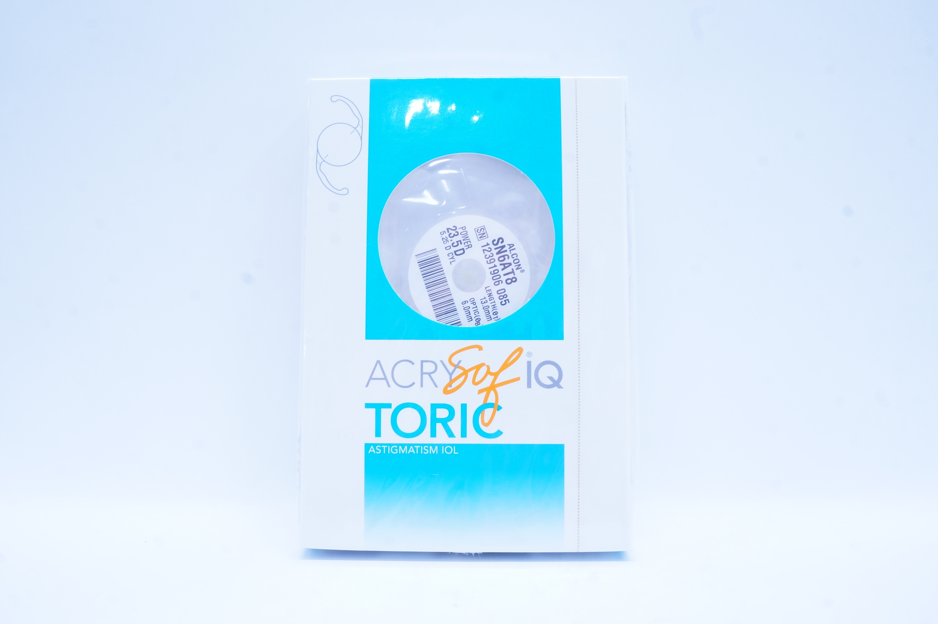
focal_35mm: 30
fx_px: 781
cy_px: 312
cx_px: 469
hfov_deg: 62.0
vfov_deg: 43.5
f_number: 13
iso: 400
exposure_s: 1/10
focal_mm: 20
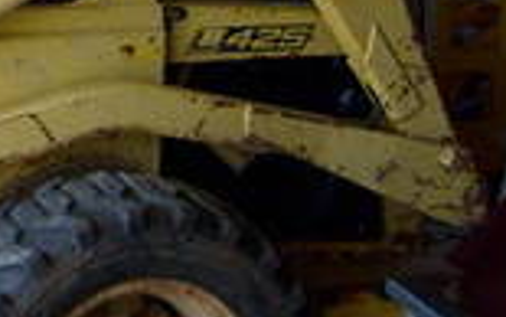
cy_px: -34
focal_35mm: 120
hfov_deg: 15.9
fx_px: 1655
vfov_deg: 10.8
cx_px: -261
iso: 80
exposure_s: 1/90
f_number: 2.8
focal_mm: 5.8
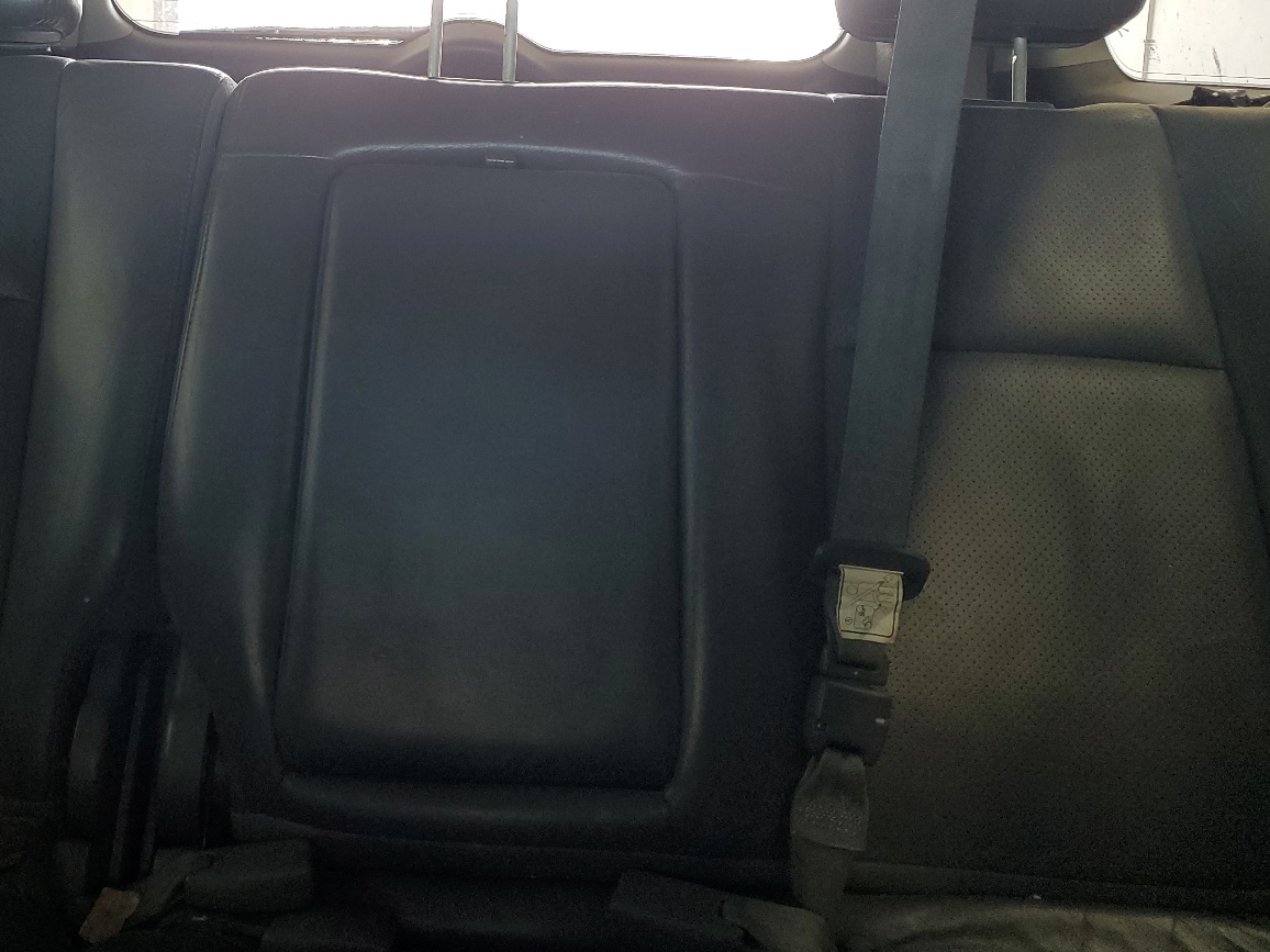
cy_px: 303
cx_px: 439
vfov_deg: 39.1
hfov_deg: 50.6
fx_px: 1321
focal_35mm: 36
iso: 89
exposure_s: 1/60.2
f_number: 1.5
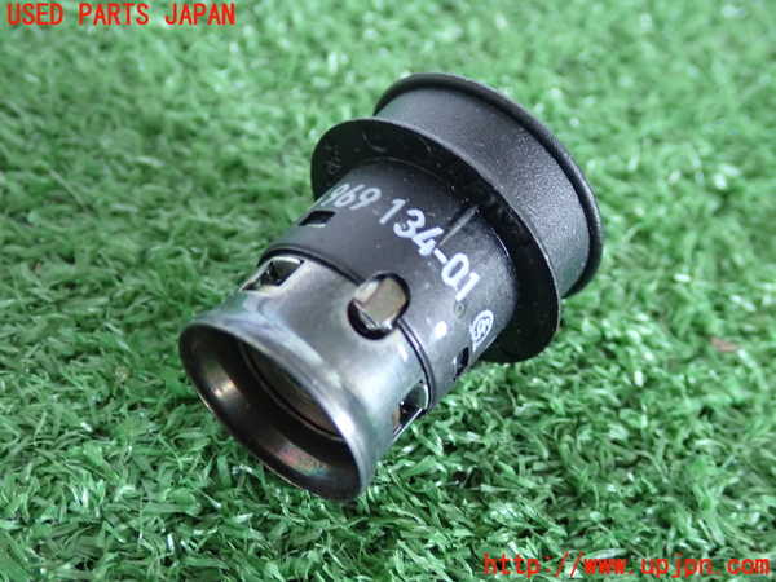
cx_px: 388
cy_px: 291
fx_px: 1121
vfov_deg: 29.1
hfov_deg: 38.2
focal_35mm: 50
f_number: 3.2
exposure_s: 1/30
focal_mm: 9.01
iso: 800
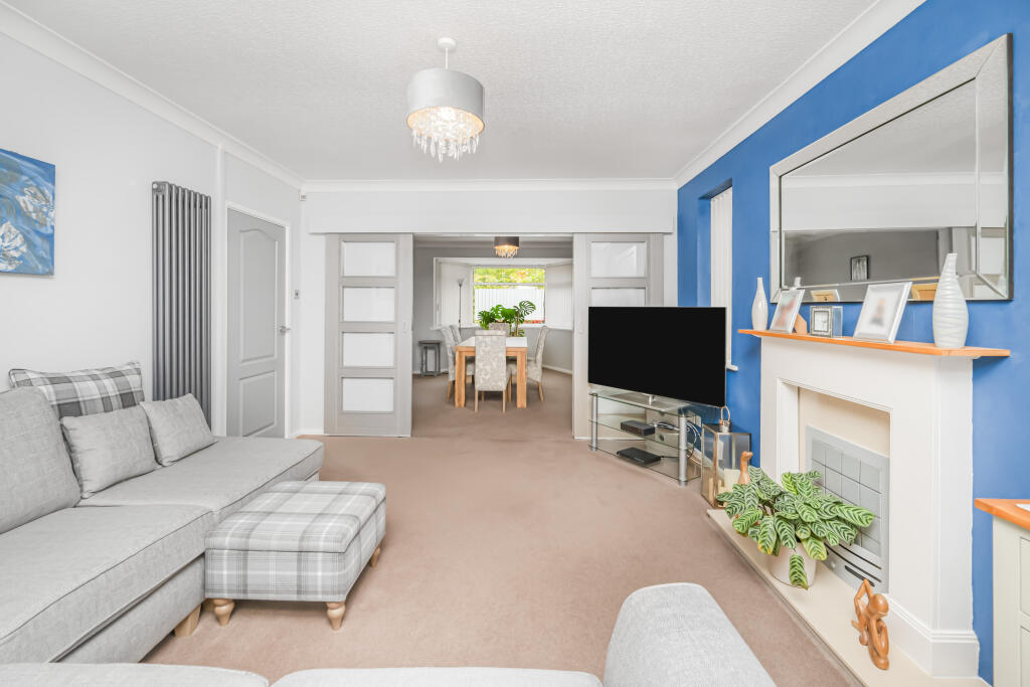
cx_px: 515
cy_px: 344
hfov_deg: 104.2
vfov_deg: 81.2
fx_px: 401
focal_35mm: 14
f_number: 7.1
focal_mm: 14
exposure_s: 1/160
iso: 400
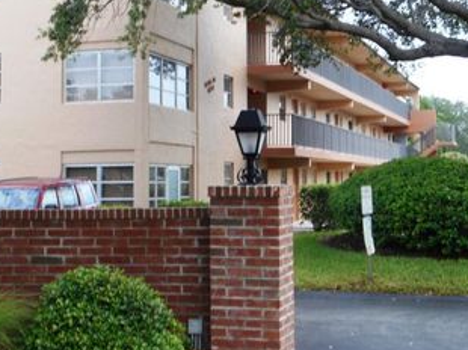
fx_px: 959
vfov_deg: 20.6
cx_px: 234
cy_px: 108
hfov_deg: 27.4
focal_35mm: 71
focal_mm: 7.9
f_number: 4.7
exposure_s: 1/30
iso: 100
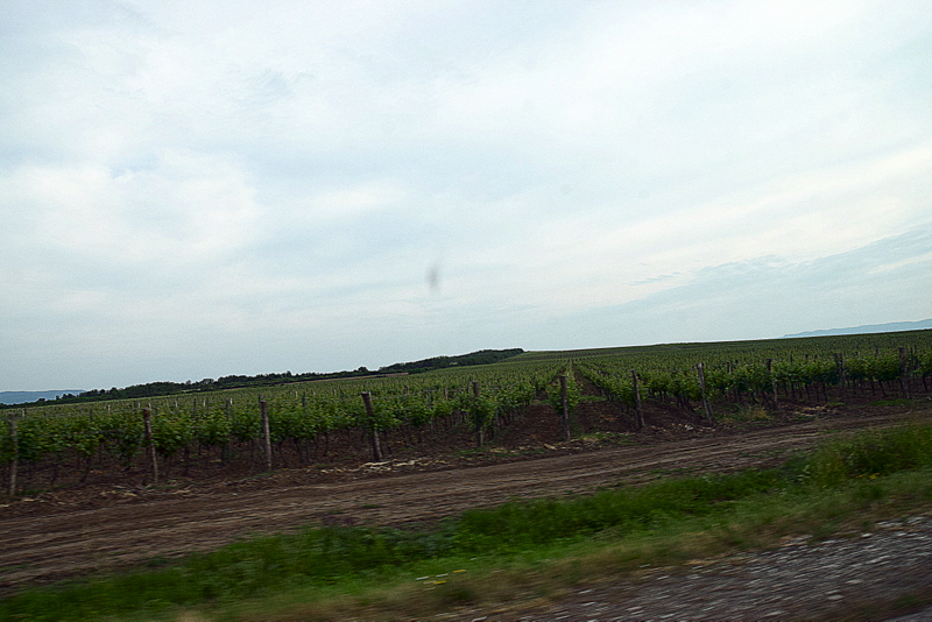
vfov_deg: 48.0
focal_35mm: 27
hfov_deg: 67.4
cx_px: 466
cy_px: 311
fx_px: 699
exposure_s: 1/320
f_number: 11
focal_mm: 18
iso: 400
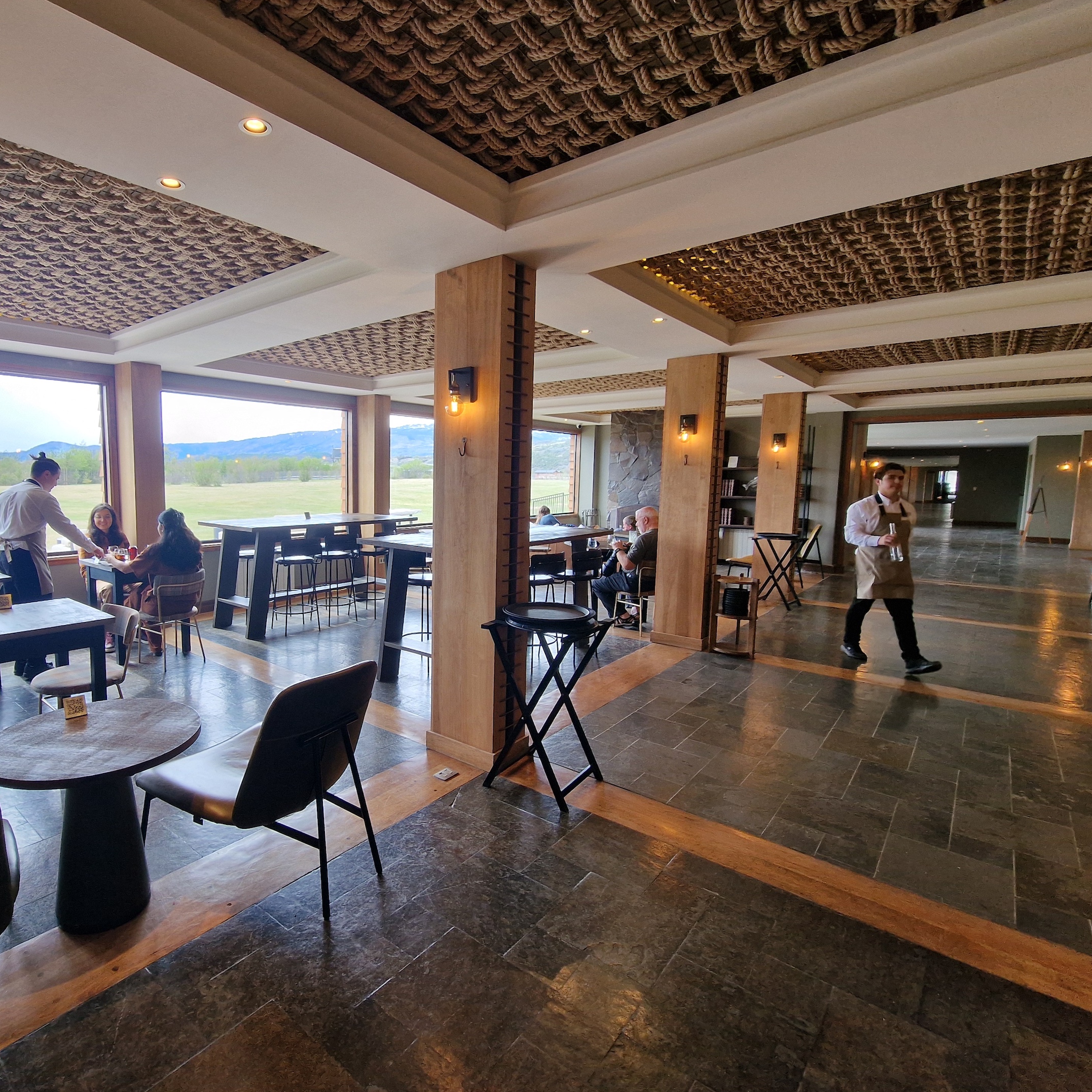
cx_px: 424
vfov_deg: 87.4
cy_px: 540
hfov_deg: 86.1
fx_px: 571
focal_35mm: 16
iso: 64
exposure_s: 1/100
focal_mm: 2.2
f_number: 2.2
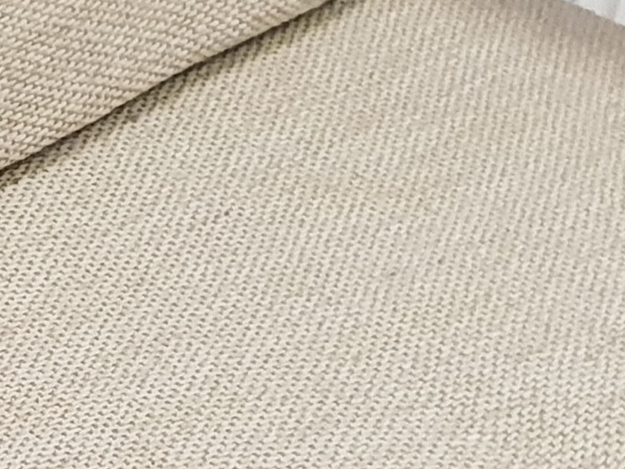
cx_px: -404
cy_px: 698
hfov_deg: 17.6
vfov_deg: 14.4
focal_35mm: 96
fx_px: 1733
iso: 400
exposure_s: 1/50
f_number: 2.4
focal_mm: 4.3
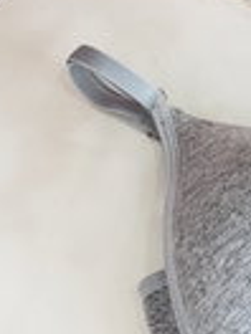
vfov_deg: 19.7
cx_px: 439
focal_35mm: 97
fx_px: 938
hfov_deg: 13.8
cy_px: 320
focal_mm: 6.76
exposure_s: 1/100
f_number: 1.78
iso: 64
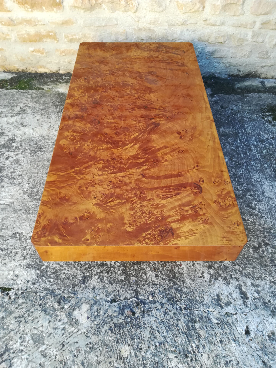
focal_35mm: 26
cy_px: 184
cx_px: 138
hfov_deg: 53.1
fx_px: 276
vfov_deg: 67.3
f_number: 2.2
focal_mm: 3.83
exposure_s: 1/50
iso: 50
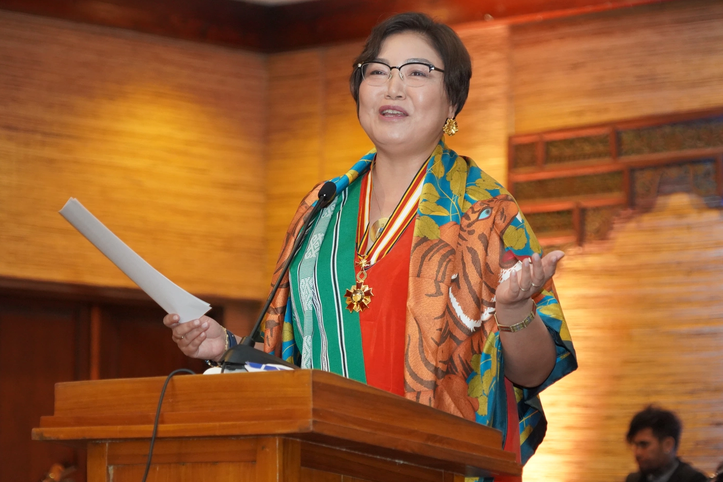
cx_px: 360
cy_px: 240
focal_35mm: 149
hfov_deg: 13.8
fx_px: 2993
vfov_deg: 9.2
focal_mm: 139
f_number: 6.3
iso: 6400
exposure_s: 1/80
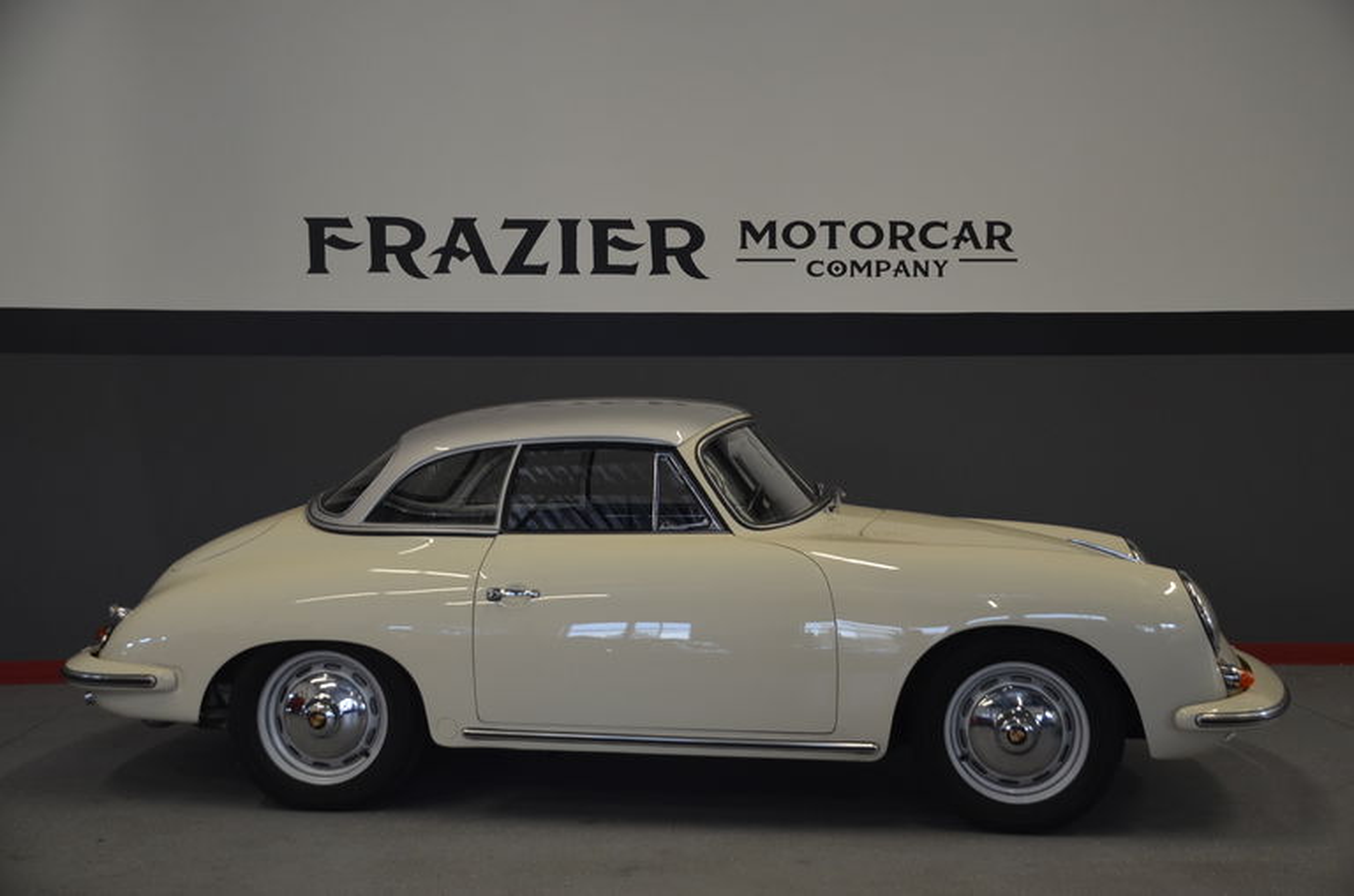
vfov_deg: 28.8
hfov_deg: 42.4
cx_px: 677
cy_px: 448
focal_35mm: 46
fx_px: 1745
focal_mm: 31
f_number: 4
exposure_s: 1/30
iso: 800
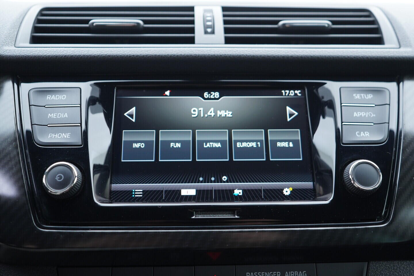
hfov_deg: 53.1
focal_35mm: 36
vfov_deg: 36.9
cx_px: 207
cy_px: 138
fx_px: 414
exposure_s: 1/40
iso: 320
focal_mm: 24
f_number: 2.8
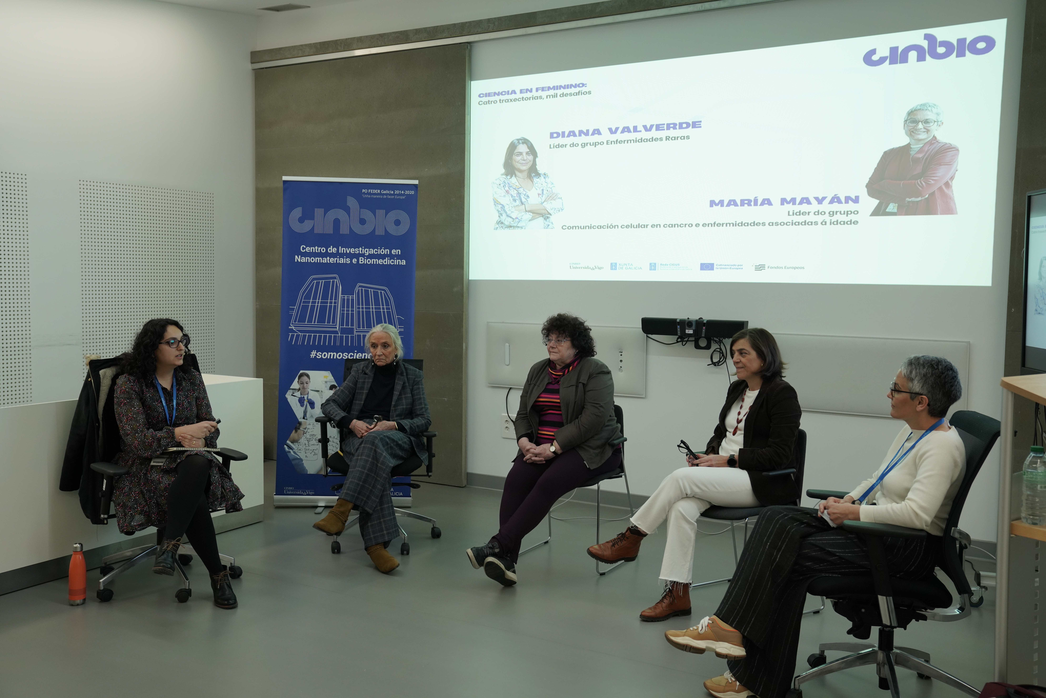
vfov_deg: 37.9
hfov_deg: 54.4
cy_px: 349
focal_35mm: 35
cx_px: 523
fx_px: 1017
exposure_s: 1/80
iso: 800
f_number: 4
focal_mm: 35
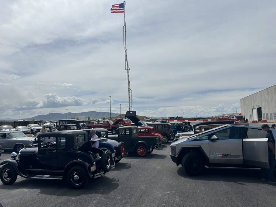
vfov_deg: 53.1
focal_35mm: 26
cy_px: 104
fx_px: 207
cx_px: 138
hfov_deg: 67.3
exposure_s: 1/14286
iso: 50
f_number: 1.5
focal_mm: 5.7
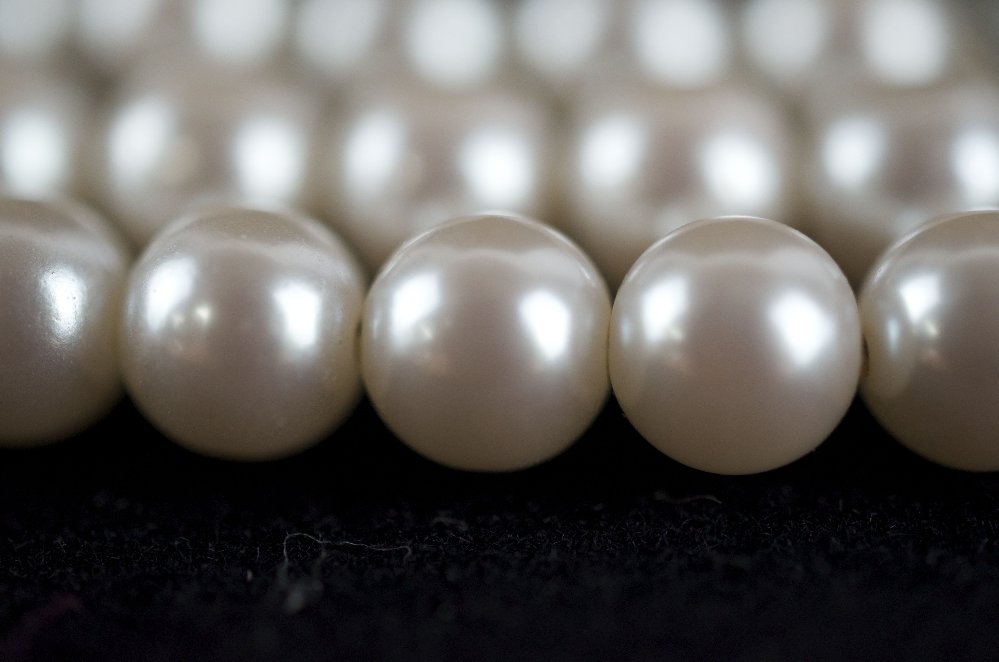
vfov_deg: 22.5
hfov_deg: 33.5
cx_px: 500
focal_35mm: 60
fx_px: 1662
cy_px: 331
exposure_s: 1/125
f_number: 4.2
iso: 800
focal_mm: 40
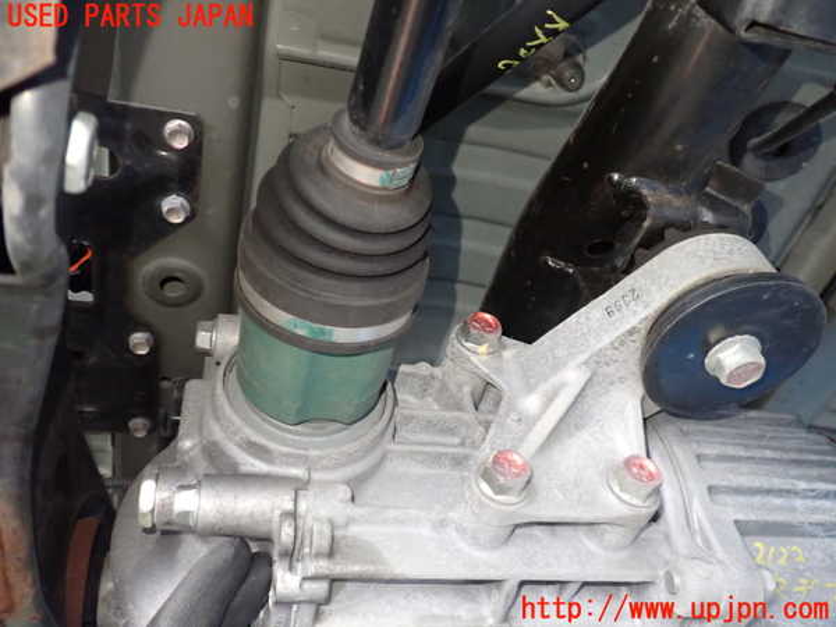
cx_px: 418
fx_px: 725
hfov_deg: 60.0
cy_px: 314
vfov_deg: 46.8
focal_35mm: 30
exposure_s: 1/25
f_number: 2.3
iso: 800
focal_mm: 5.4
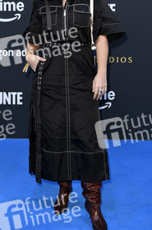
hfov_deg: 20.5
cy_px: 88
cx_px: 62
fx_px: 420
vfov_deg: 30.5
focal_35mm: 66
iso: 400
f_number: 4
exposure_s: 1/400
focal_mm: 46
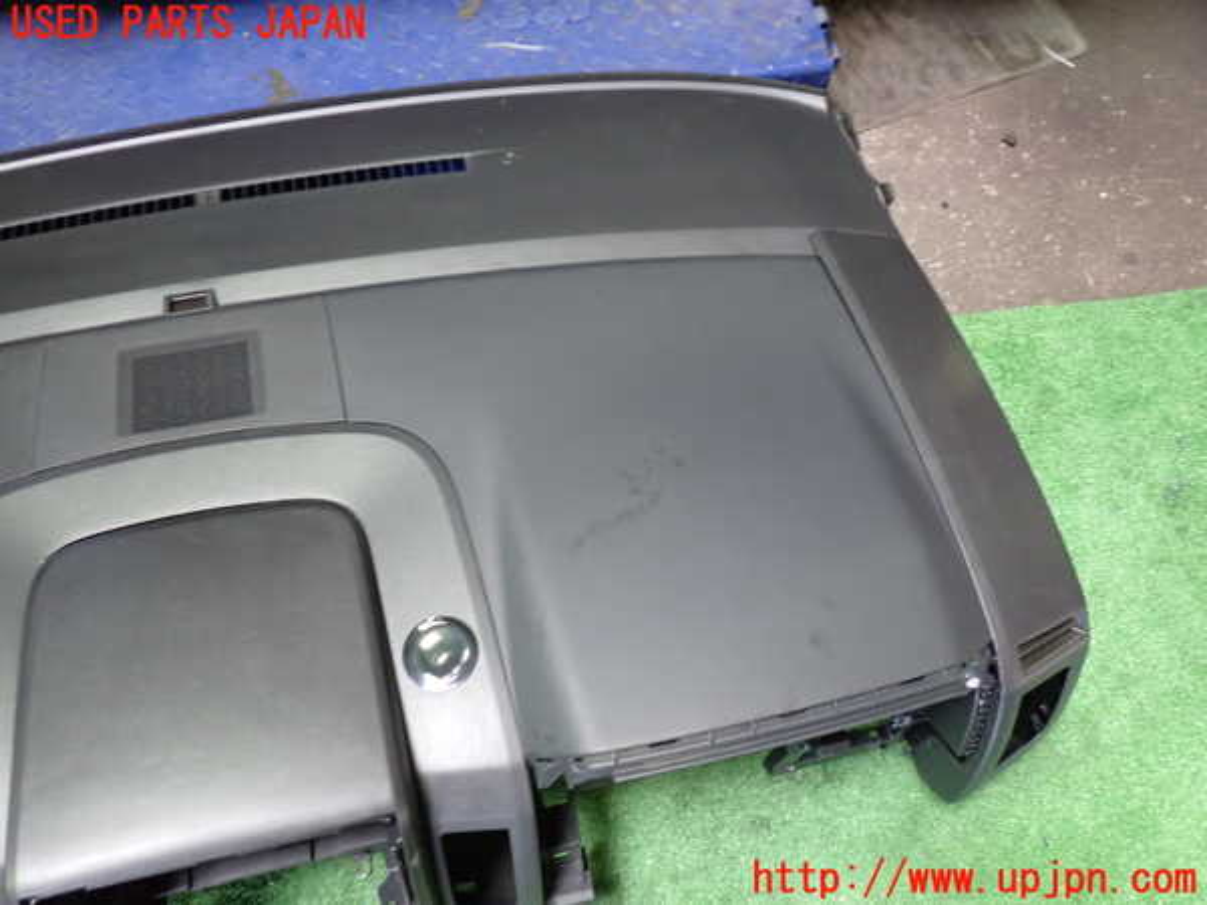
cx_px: 604
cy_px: 452
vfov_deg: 46.8
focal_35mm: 30
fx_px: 1046
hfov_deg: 60.0
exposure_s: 1/30
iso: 320
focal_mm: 5.4
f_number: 2.3
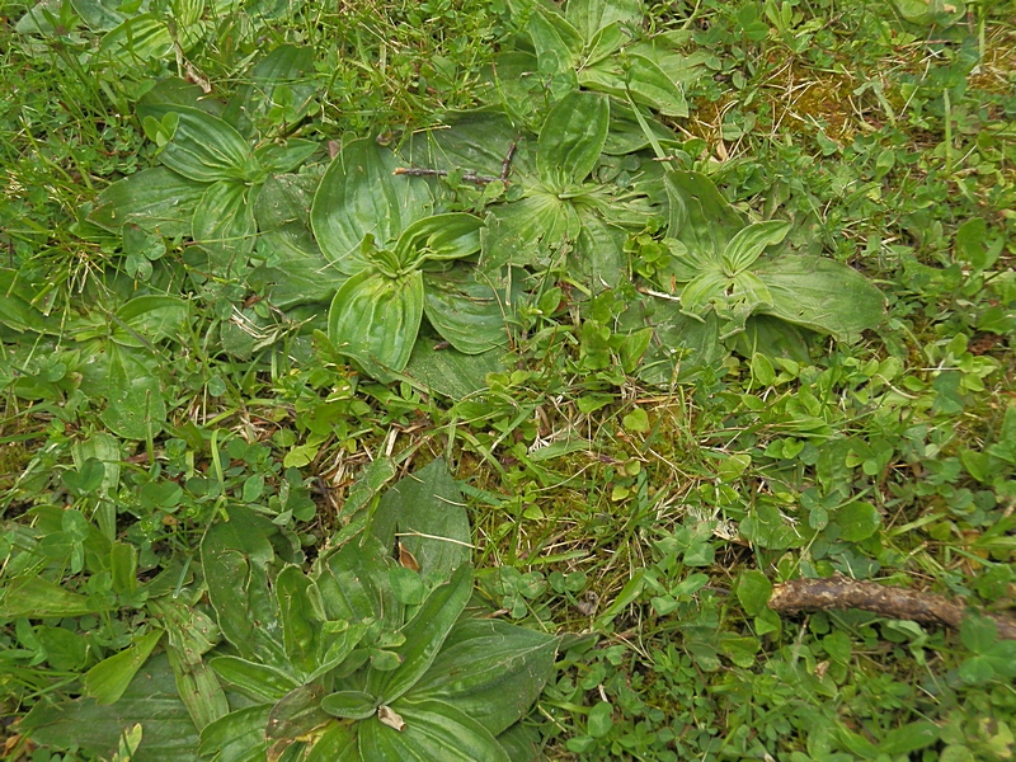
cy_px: 381
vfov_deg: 38.7
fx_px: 1086
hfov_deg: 50.1
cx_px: 508
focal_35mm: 37
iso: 160
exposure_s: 1/320
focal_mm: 6.7
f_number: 3.9
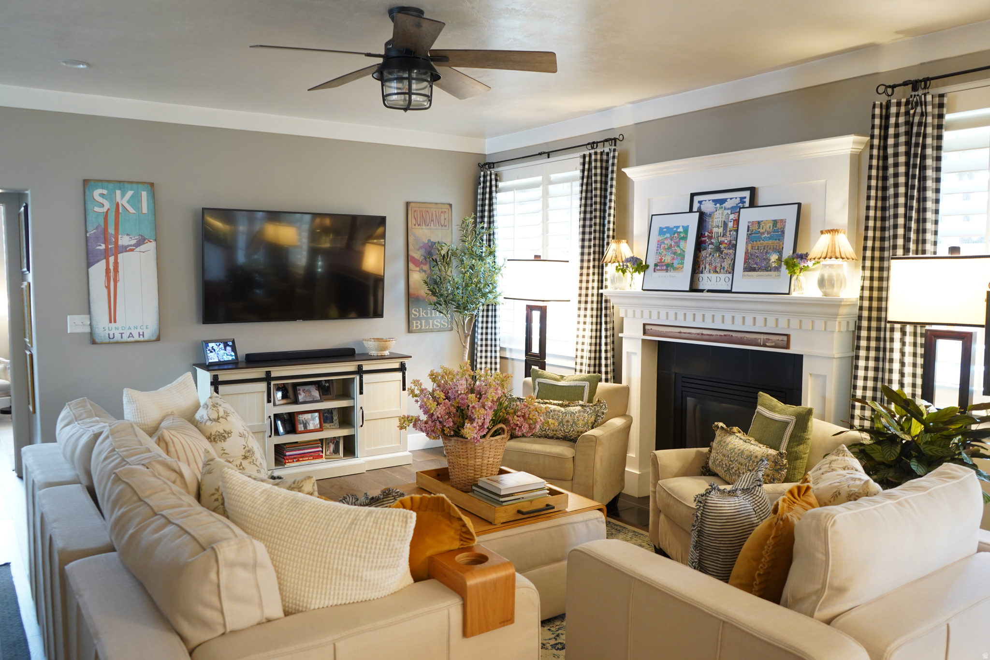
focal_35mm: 28
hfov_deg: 65.5
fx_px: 770
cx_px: 495
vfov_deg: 46.4
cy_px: 330
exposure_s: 1/25
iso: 1600
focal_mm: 28
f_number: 3.5
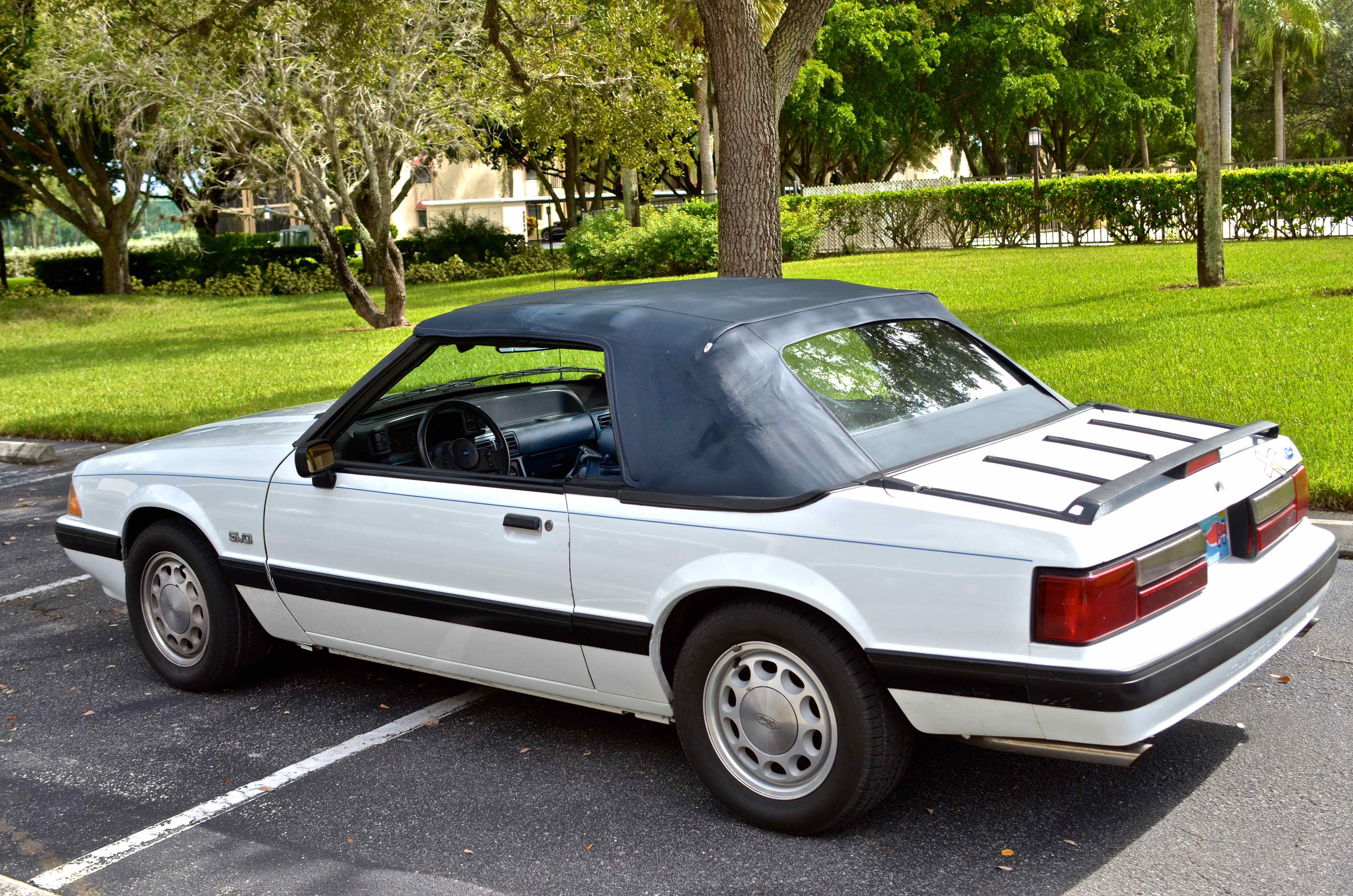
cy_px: 448
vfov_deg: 31.8
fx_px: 1575
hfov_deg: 46.5
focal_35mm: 42
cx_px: 676
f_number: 4.5
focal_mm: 28
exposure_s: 1/2000
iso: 400
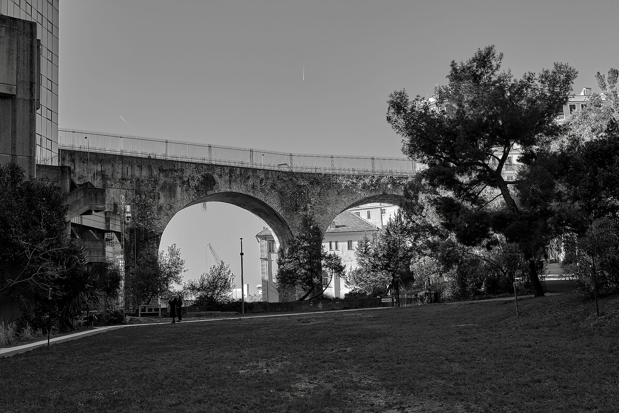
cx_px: 310
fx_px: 602
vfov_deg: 37.9
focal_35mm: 35
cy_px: 206
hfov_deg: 54.4
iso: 200
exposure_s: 1/105
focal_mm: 23
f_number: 7.1
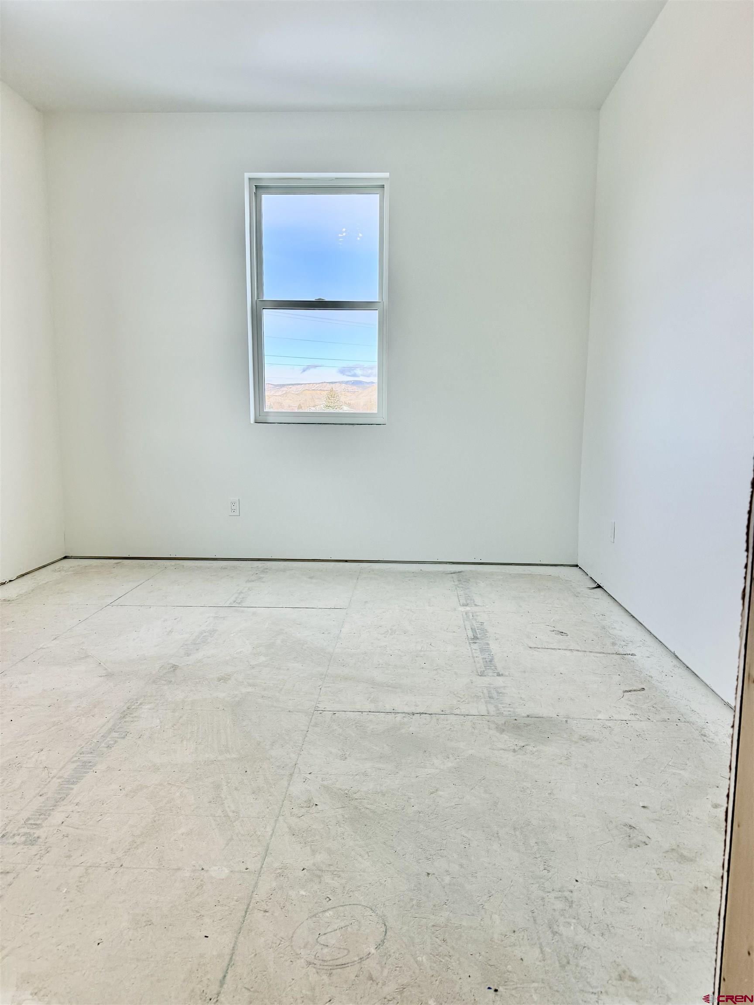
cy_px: 502
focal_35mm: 24
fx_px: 697
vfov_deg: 71.6
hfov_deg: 56.8
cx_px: 377
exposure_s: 1/372
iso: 100
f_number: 1.78
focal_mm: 6.76
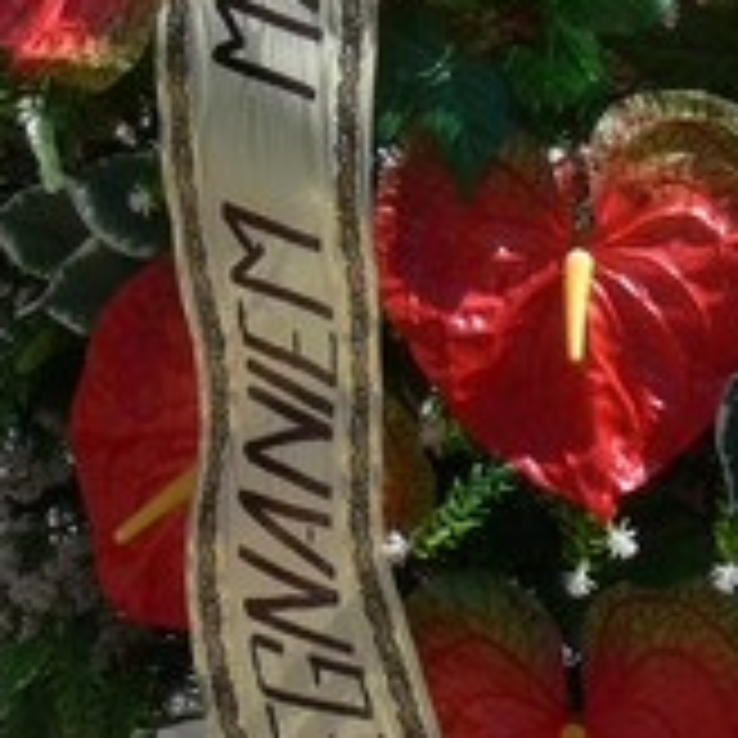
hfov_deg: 5.4
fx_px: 7887
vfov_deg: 5.4
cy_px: 459
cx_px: 414
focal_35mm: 327
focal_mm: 16.2
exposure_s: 1/320
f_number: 5.6
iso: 80
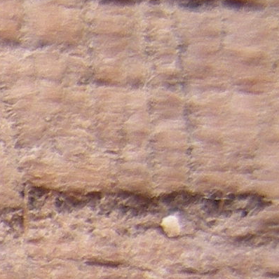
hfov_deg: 6.0
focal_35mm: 251
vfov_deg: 6.6
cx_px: -777
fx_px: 2289
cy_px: 682
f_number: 2.8
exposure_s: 1/80
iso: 80
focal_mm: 7.8
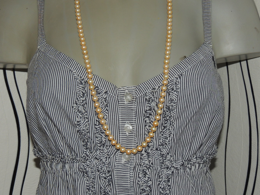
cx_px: 130
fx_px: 413
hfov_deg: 34.9
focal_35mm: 55
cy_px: 98
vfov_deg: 26.6
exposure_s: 1/40
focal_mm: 9.8
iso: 200
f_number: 3.7
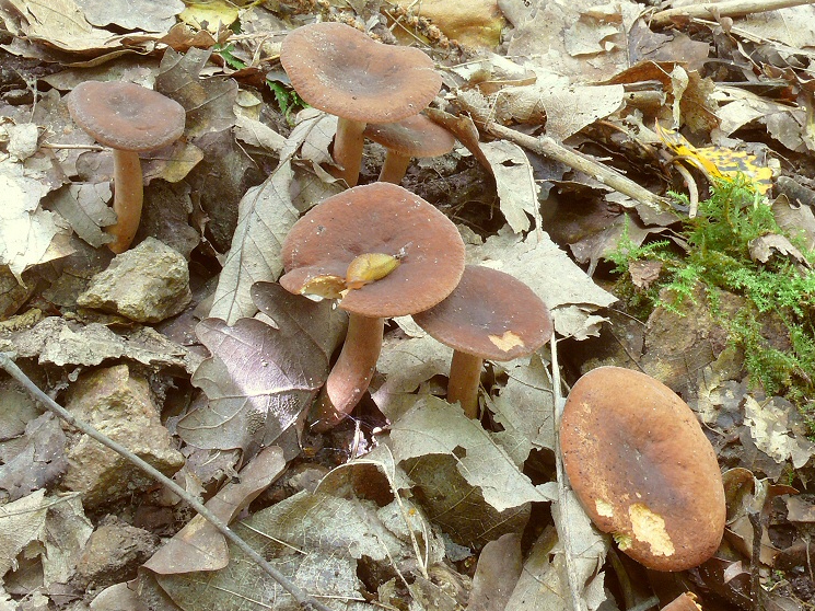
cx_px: 414
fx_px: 1035
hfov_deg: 43.0
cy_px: 295
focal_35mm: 44
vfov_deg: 32.8
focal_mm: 8.7
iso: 100
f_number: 11
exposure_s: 2.5
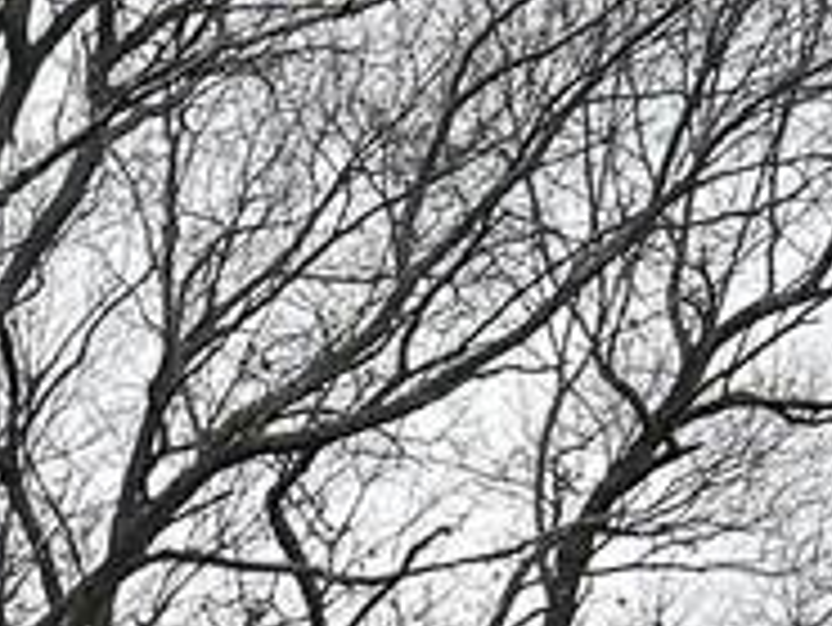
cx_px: -863
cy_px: 1959
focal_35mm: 180
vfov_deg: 7.2
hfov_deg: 10.1
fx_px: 4329
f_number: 1.5
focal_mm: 5.7
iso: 50
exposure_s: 1/775
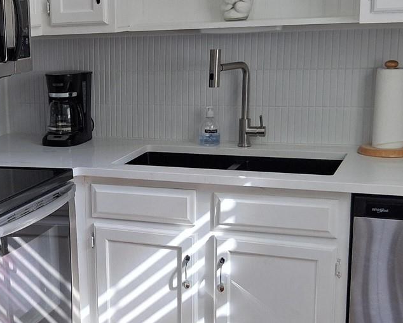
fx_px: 764
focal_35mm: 64
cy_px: 187
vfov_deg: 23.8
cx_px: 21
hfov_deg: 28.1
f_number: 1.8
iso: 80
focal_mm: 3.98
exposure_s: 1/120
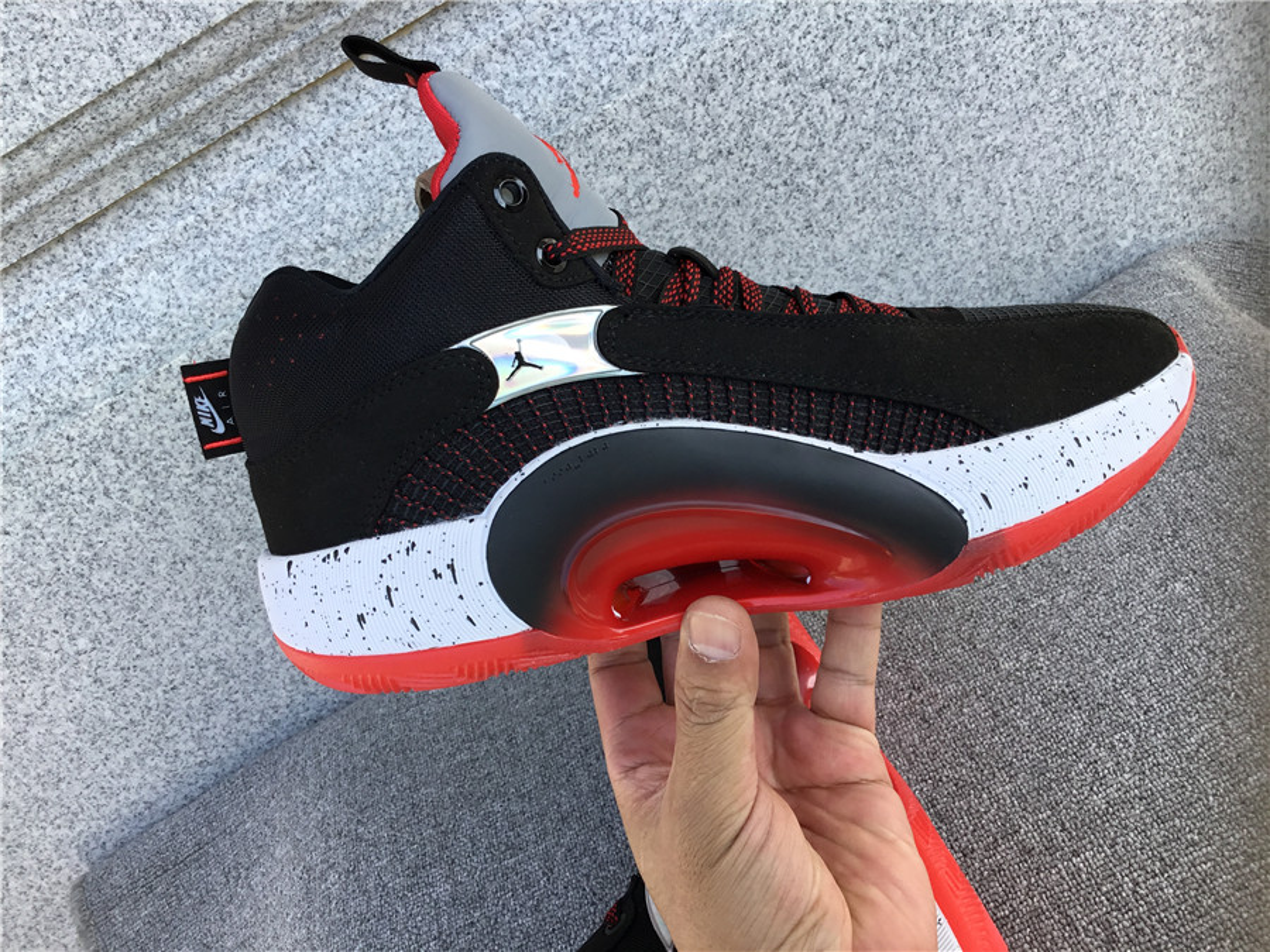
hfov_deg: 58.4
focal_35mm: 31
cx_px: 635
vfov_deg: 45.4
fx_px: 1137
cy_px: 476
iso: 25
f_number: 2.4
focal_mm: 3.3
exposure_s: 1/295
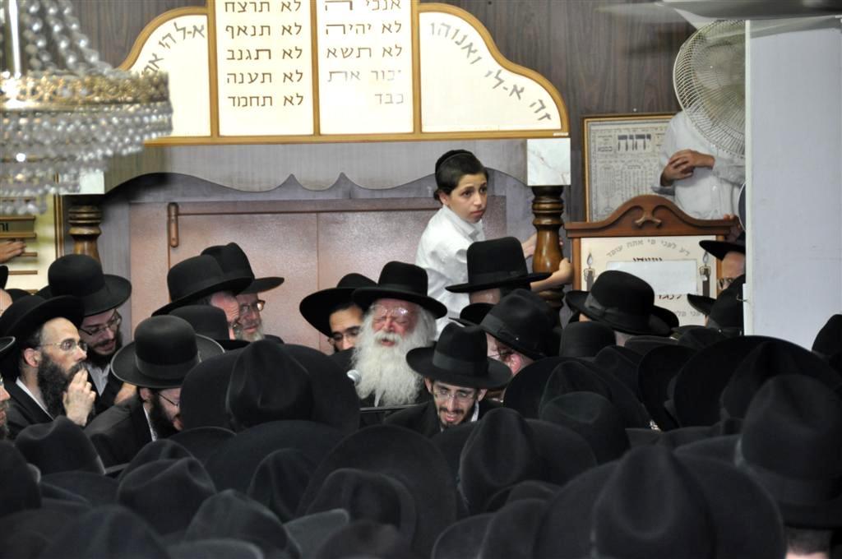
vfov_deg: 9.6
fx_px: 3329
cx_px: 421
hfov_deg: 14.4
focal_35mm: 142
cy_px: 280
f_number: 5.3
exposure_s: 1/60
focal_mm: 95
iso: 800
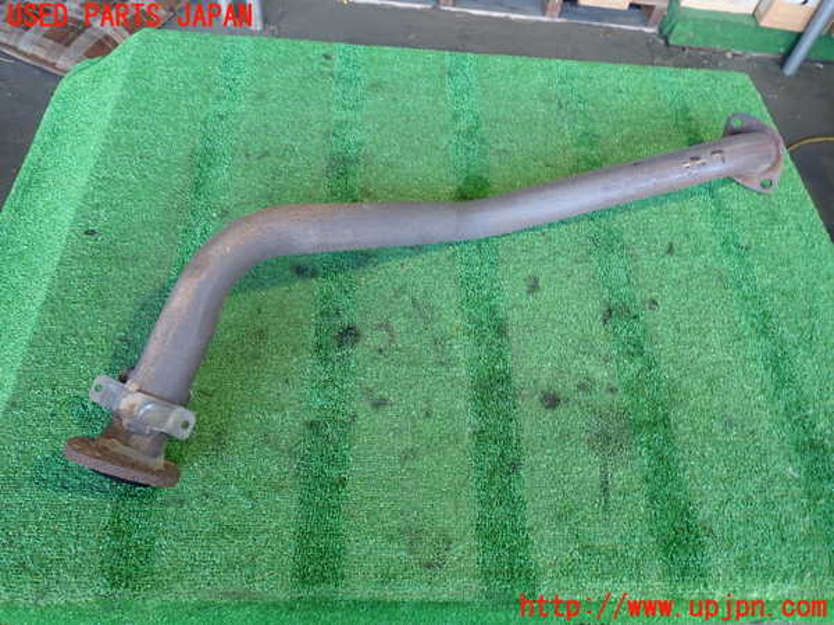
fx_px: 675
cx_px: 417
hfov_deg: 63.4
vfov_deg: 49.7
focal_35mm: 28
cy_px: 312
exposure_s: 1/30
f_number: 2.2
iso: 200
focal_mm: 5.05
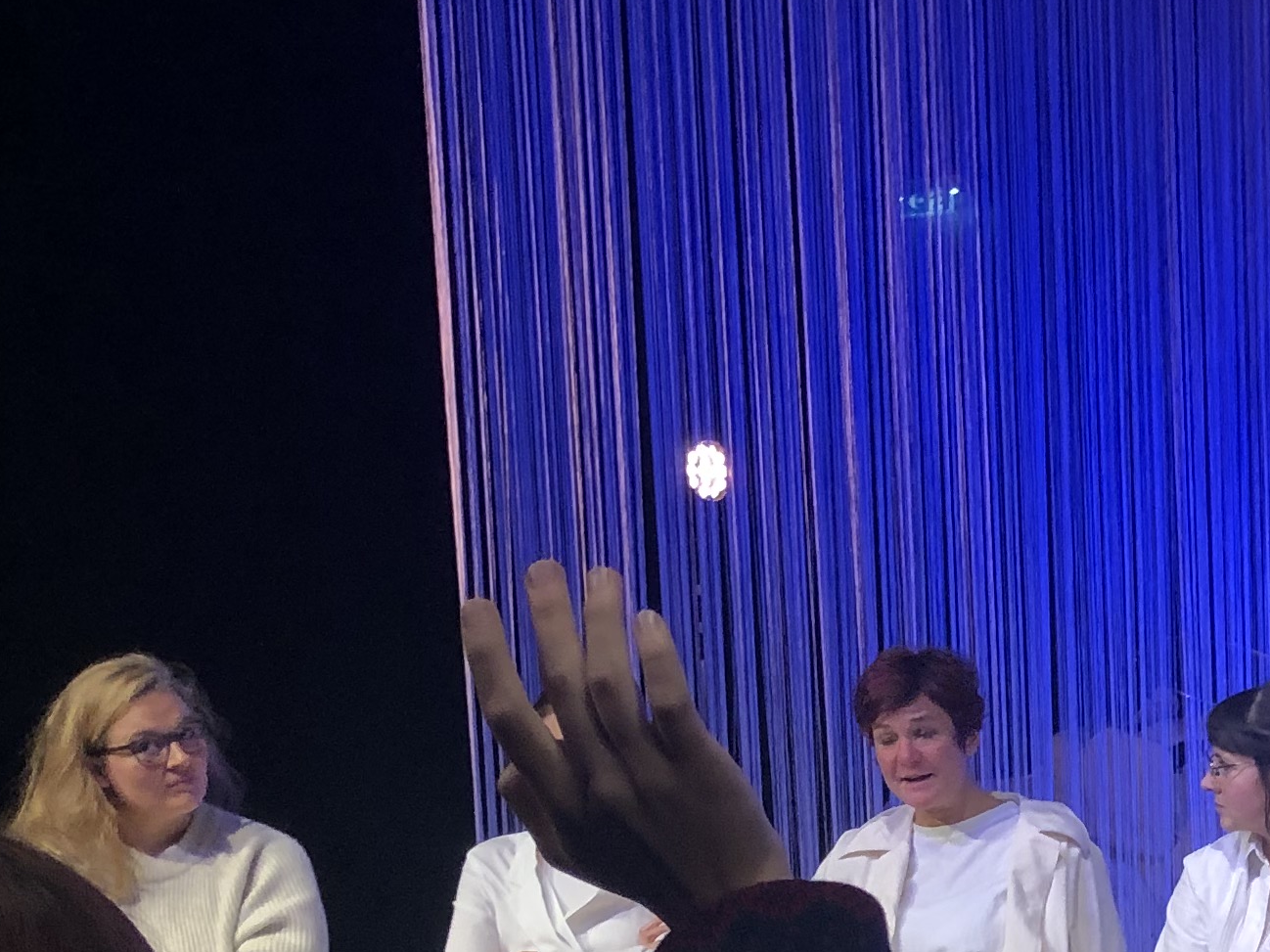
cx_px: 1488
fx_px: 3191
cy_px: 1185
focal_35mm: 87
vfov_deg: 16.2
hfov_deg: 21.1
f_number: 1.8
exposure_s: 1/31
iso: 40
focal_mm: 4
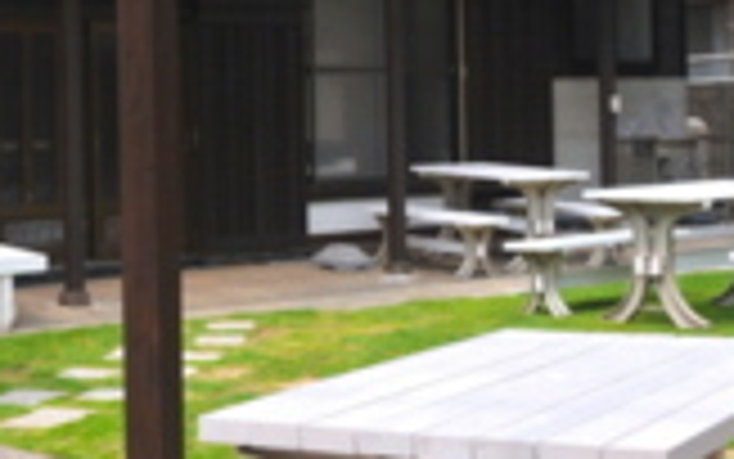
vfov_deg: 14.0
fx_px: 1861
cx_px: 275
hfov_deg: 22.3
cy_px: 92
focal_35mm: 93
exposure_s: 1/800
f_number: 8
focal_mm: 22
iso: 400
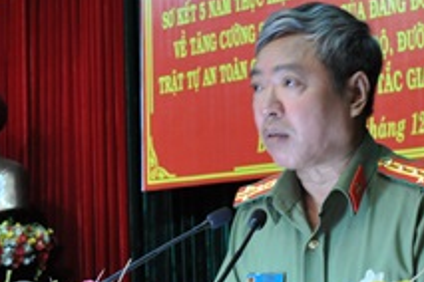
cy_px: 134
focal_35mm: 93
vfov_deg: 14.7
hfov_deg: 21.7
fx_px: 1095
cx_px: 318
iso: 800
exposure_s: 1/20
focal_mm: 22
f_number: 4.5
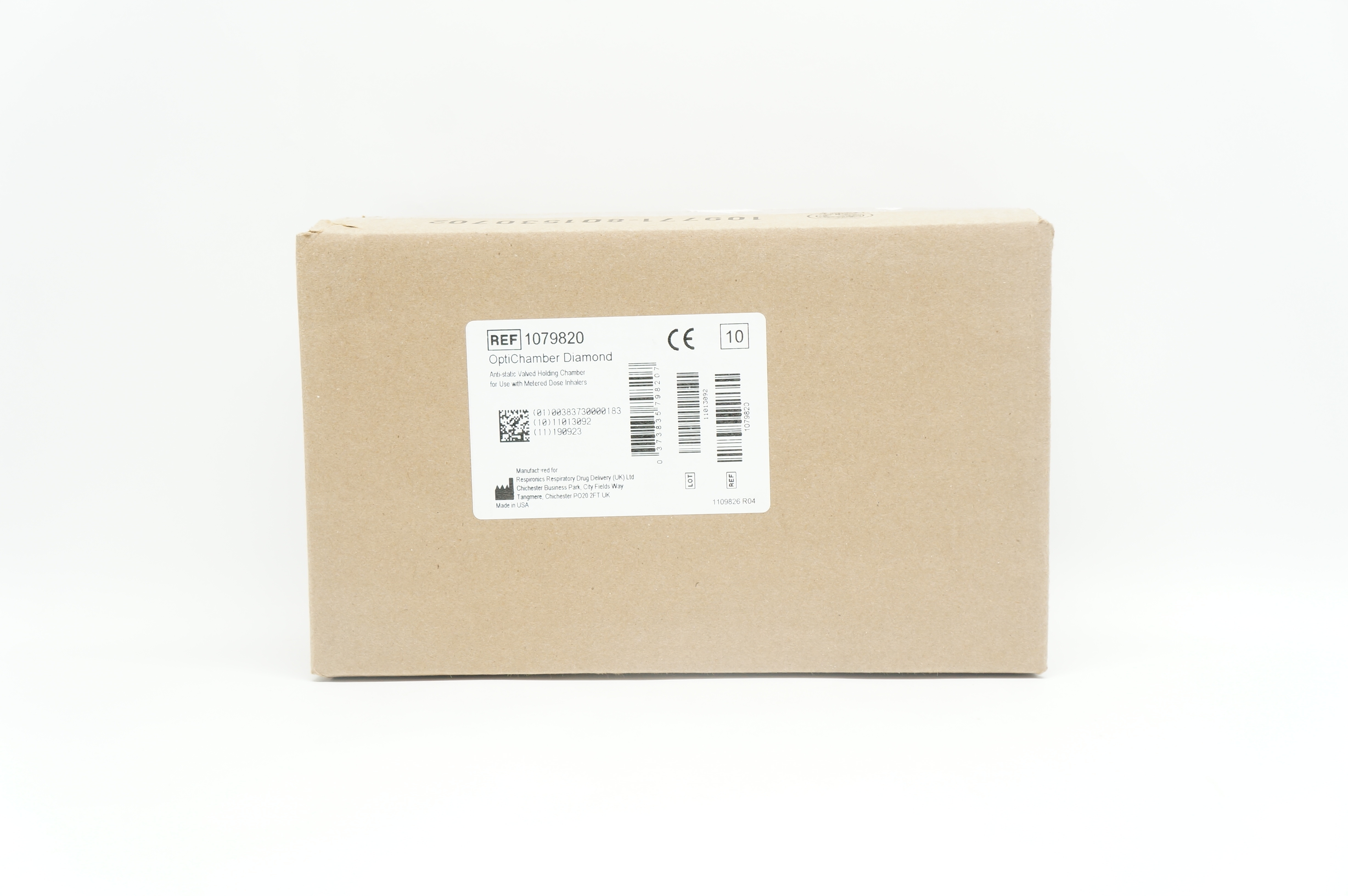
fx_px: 2020
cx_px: 674
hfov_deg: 36.9
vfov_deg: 25.0
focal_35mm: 54
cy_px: 448
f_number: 7.1
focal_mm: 36
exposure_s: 1/25
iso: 400
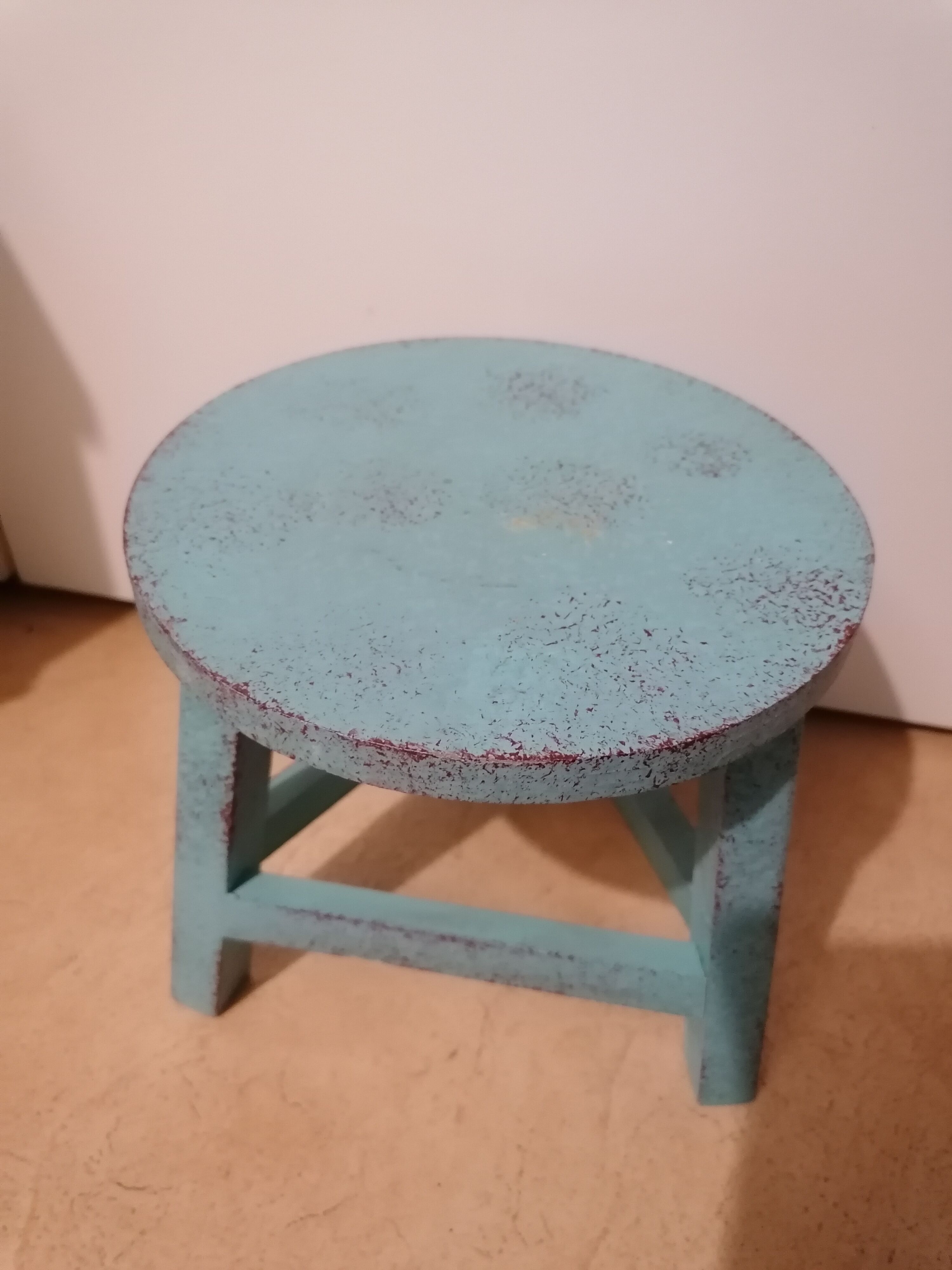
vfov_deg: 65.3
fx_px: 990
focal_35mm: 27
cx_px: 476
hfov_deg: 51.4
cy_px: 635
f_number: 1.8
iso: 800
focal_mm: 4.75
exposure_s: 1/16.7
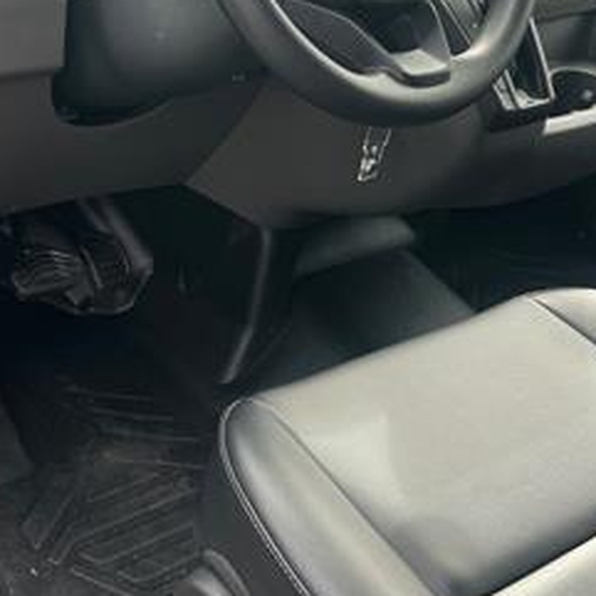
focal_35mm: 61
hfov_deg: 27.4
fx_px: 1188
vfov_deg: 27.9
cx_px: 94
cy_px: 185
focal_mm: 5.1
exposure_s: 1/159
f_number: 1.6
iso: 40
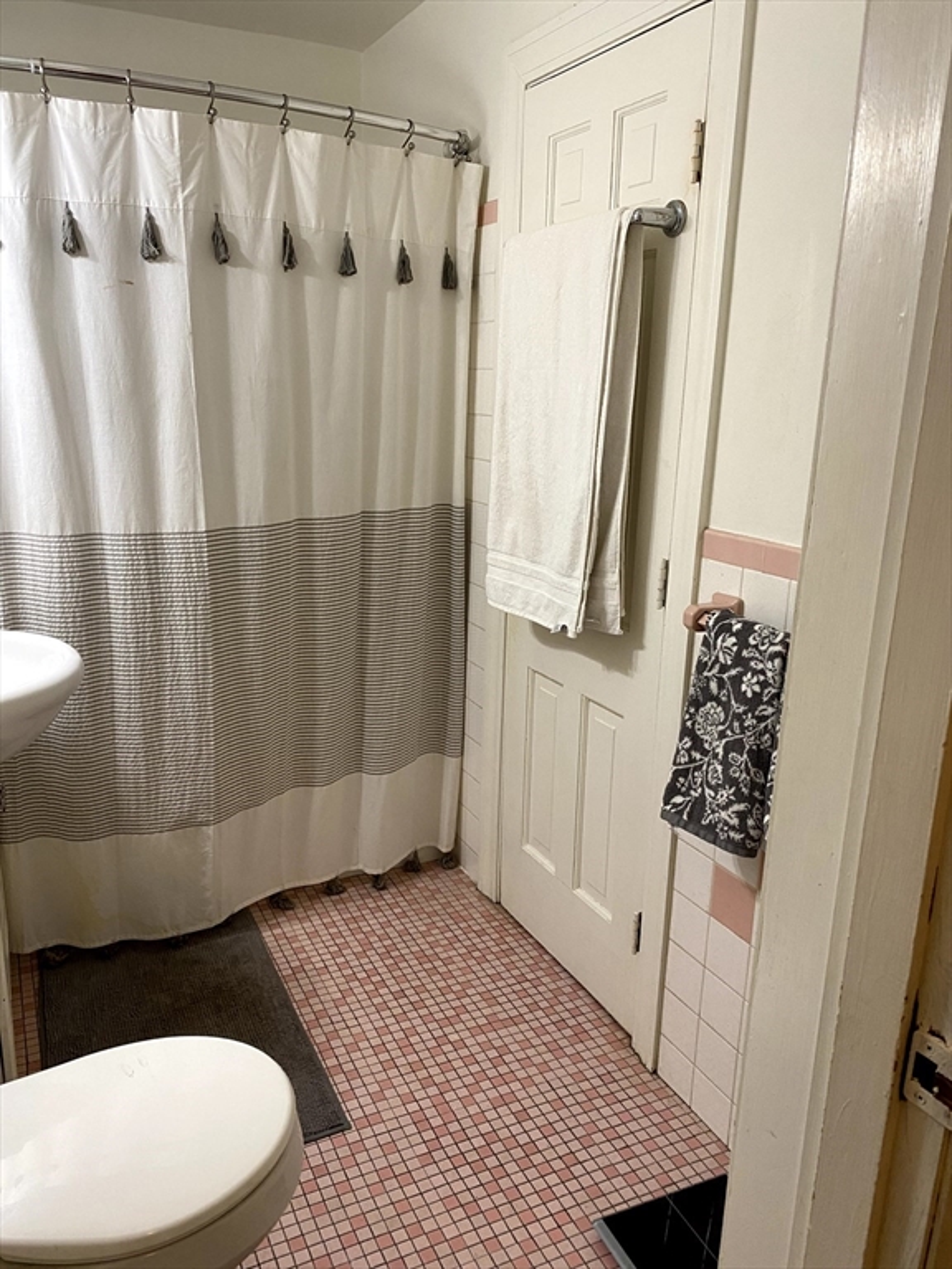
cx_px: 476
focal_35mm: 26
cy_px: 634
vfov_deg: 67.3
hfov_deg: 53.1
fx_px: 953
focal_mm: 4.25
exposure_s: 1/60
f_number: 1.8
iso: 125
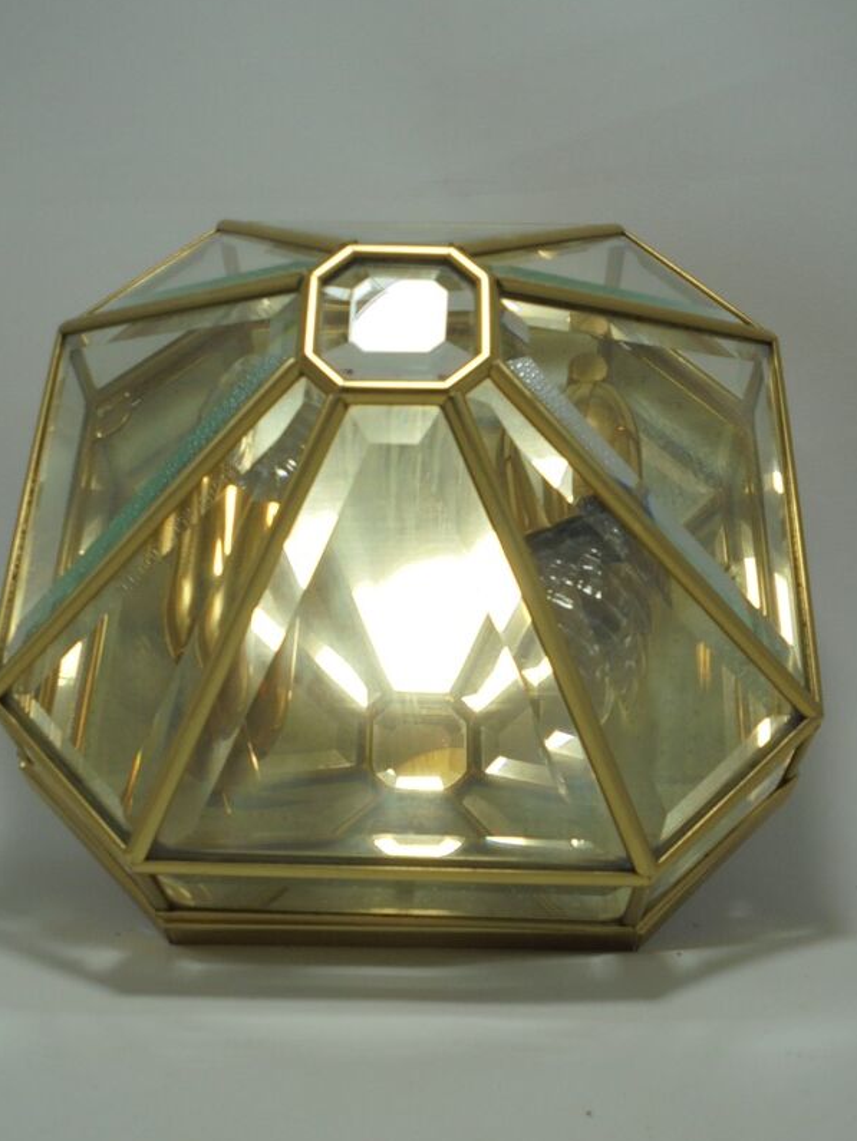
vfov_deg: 43.8
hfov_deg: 33.6
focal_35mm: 43
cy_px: 613
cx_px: 410
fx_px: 1418
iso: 100
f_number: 4.2
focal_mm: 6.9
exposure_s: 1/125
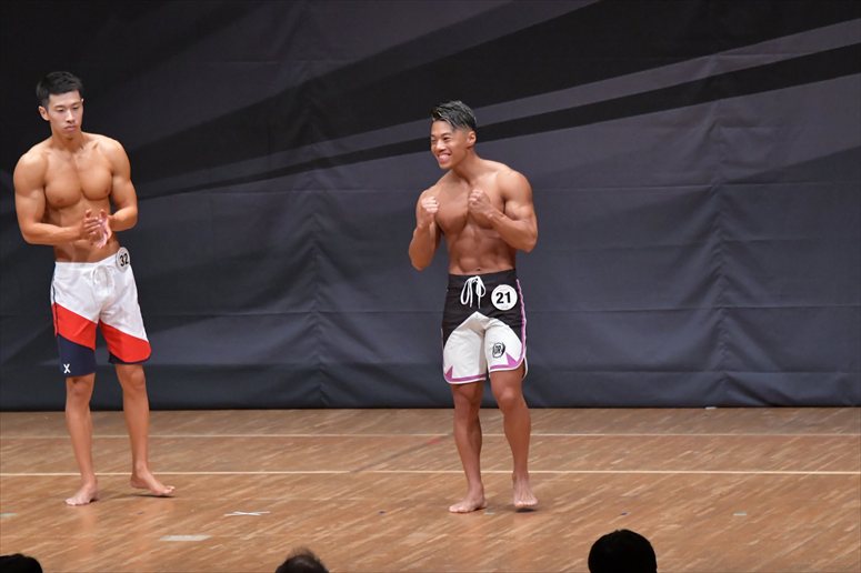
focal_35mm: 240
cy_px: 286
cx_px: 430
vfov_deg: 5.7
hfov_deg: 8.6
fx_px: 5737
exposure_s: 1/400
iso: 6400
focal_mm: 160
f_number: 5.6
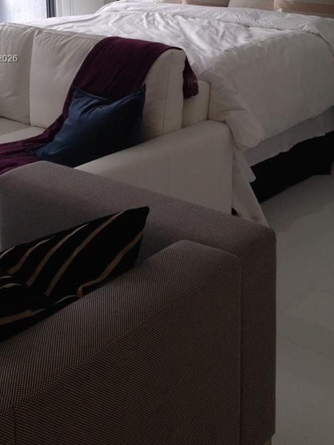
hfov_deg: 25.2
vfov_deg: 31.9
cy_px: 59
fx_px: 746
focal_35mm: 58
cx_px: 190
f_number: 2.4
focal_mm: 4.12
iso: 64
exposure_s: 1/60
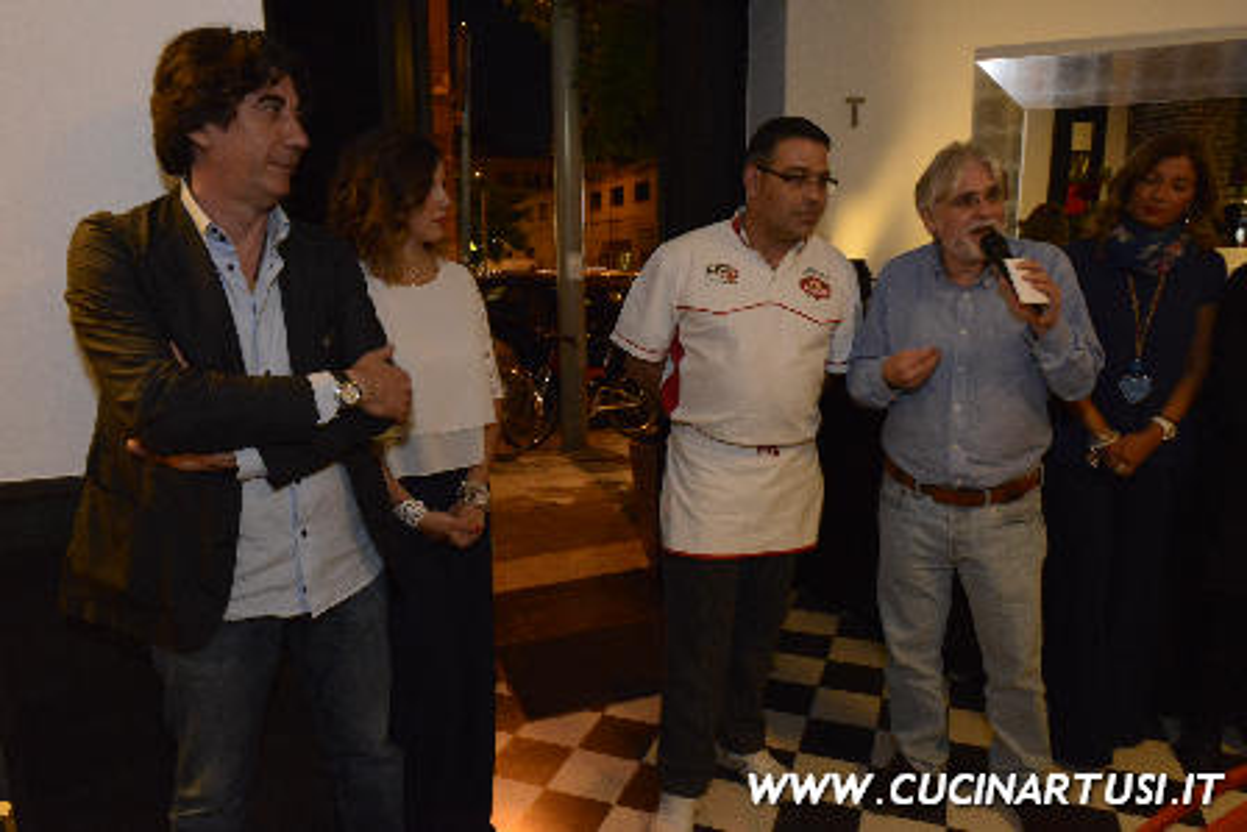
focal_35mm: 24
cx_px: 624
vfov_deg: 53.2
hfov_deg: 73.7
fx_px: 832
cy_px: 416
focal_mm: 24
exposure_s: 1/20
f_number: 8
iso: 6400
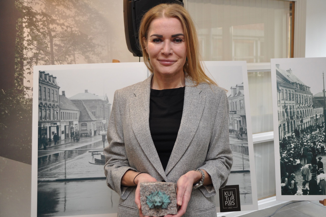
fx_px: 353
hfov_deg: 49.6
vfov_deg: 34.1
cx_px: 163
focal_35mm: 39
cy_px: 108
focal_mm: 26
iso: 400
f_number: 4
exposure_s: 1/60
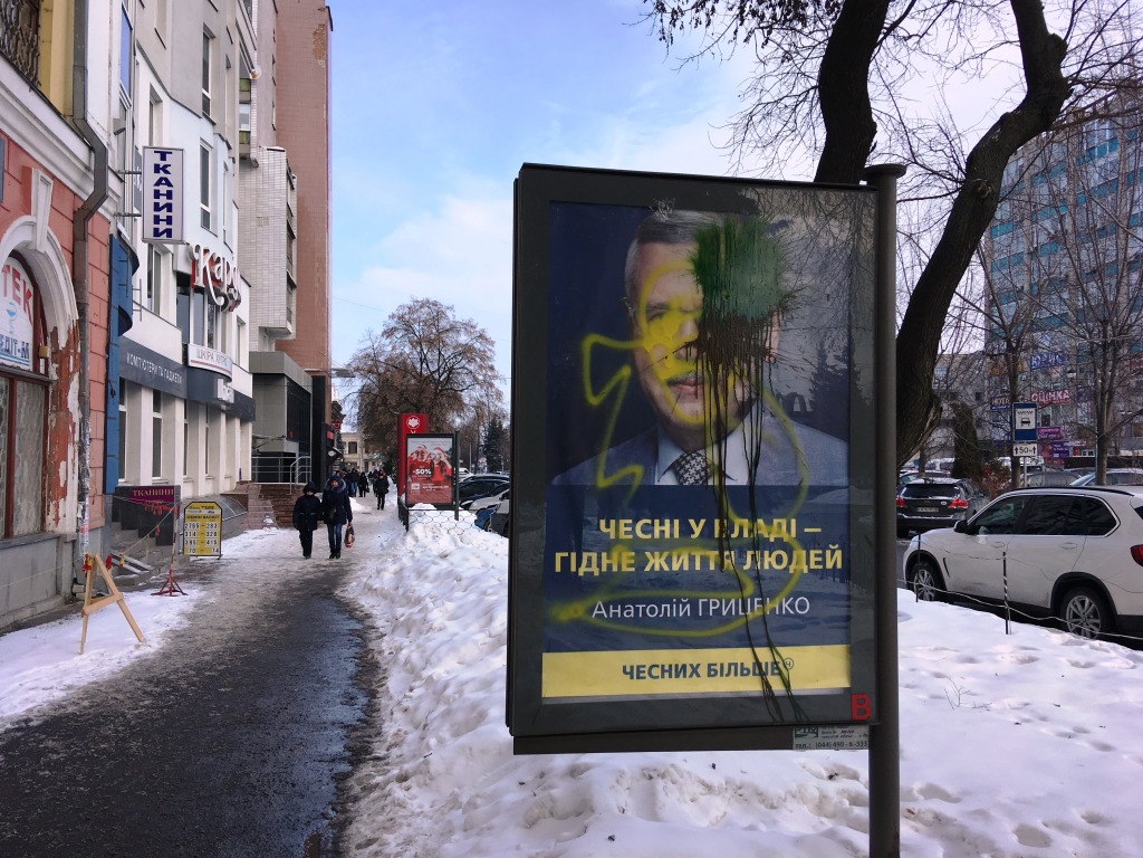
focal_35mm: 29
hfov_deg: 61.7
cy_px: 429
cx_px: 572
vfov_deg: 48.2
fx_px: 958
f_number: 2.2
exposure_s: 1/916
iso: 25
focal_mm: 4.15
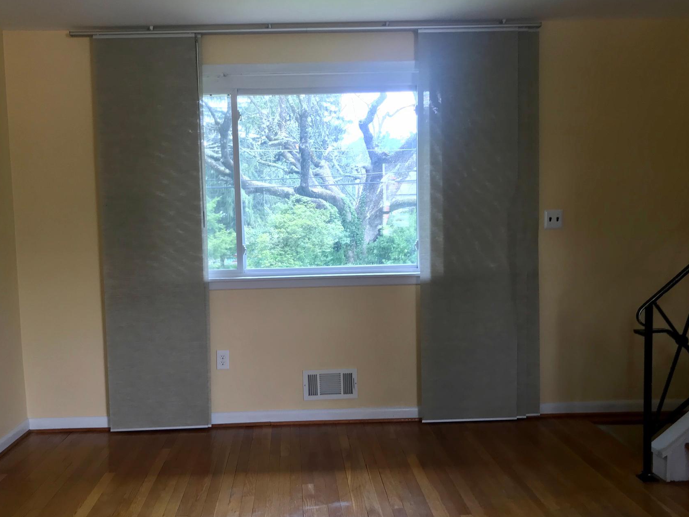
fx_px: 677
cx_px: 309
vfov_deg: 41.7
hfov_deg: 53.9
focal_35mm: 34
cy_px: 290
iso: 25
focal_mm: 3.99
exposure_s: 1/60
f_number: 1.8
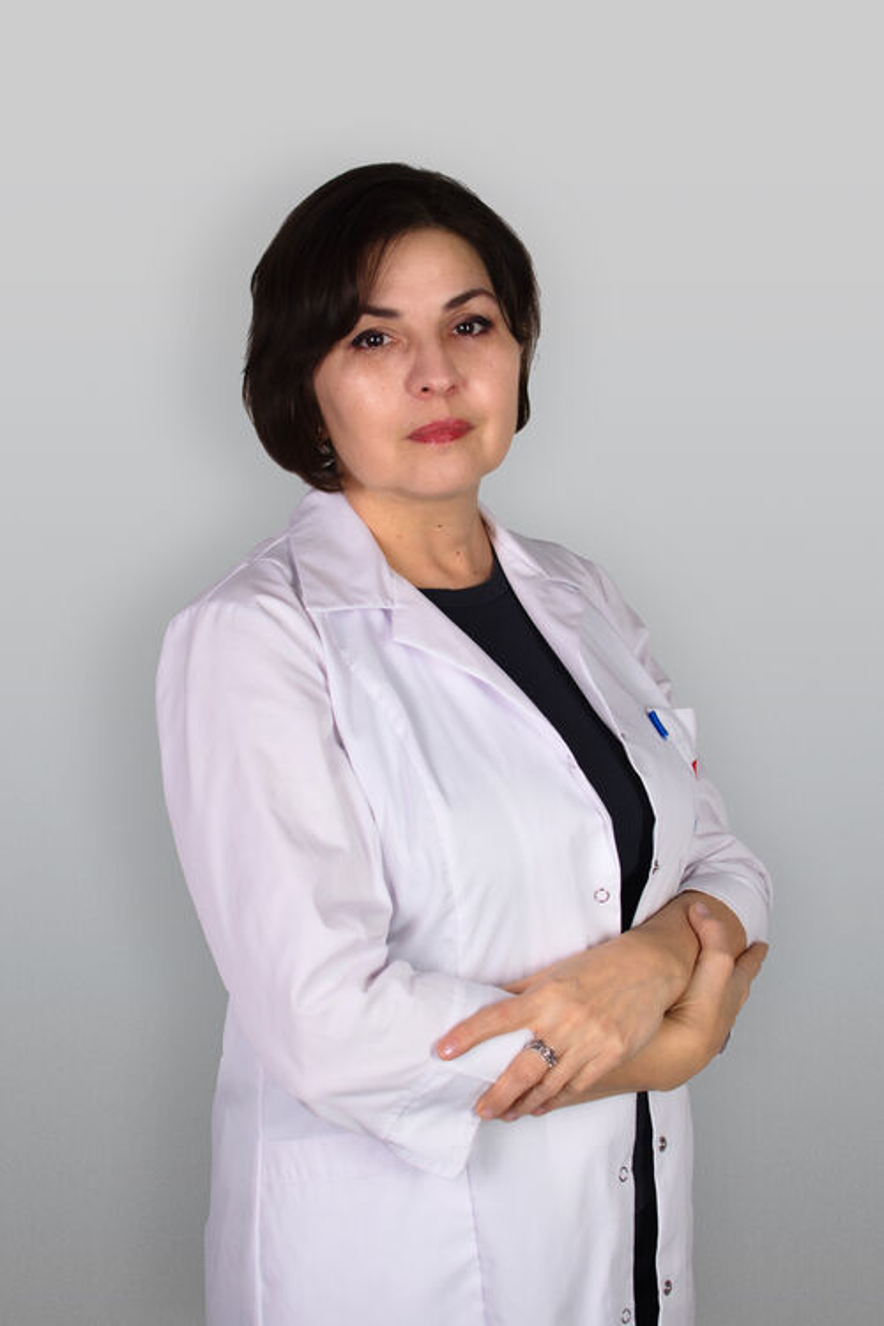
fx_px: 1915
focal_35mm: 52
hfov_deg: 26.0
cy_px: 663
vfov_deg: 38.2
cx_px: 442
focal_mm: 35
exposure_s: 1/200
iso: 160
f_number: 2.8
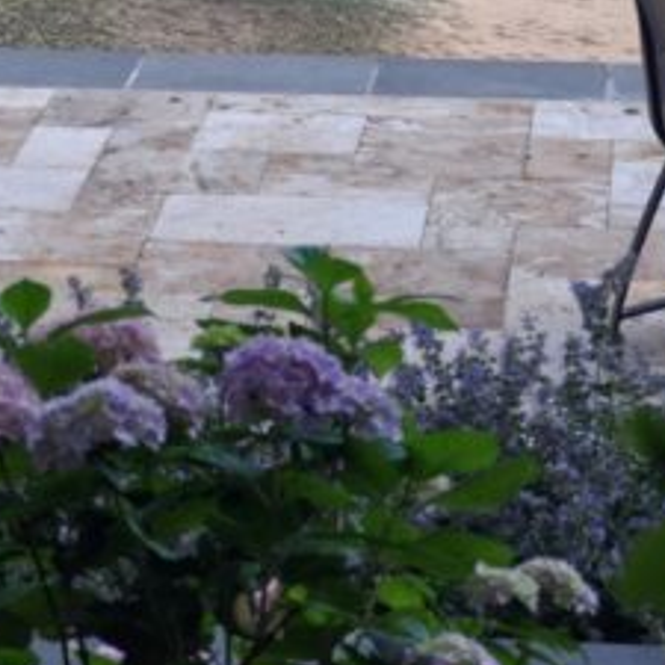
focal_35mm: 197
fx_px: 4282
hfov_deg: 8.9
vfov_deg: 8.8
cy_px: -180
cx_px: 142
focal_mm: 34
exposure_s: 1/125
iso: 320
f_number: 5.6
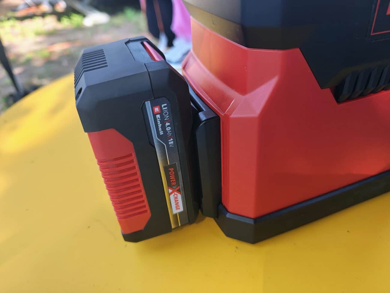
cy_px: 146
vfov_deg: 58.9
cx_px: 195
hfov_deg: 73.9
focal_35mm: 23
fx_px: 259
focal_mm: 6.57
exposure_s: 1/200
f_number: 1.6
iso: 313
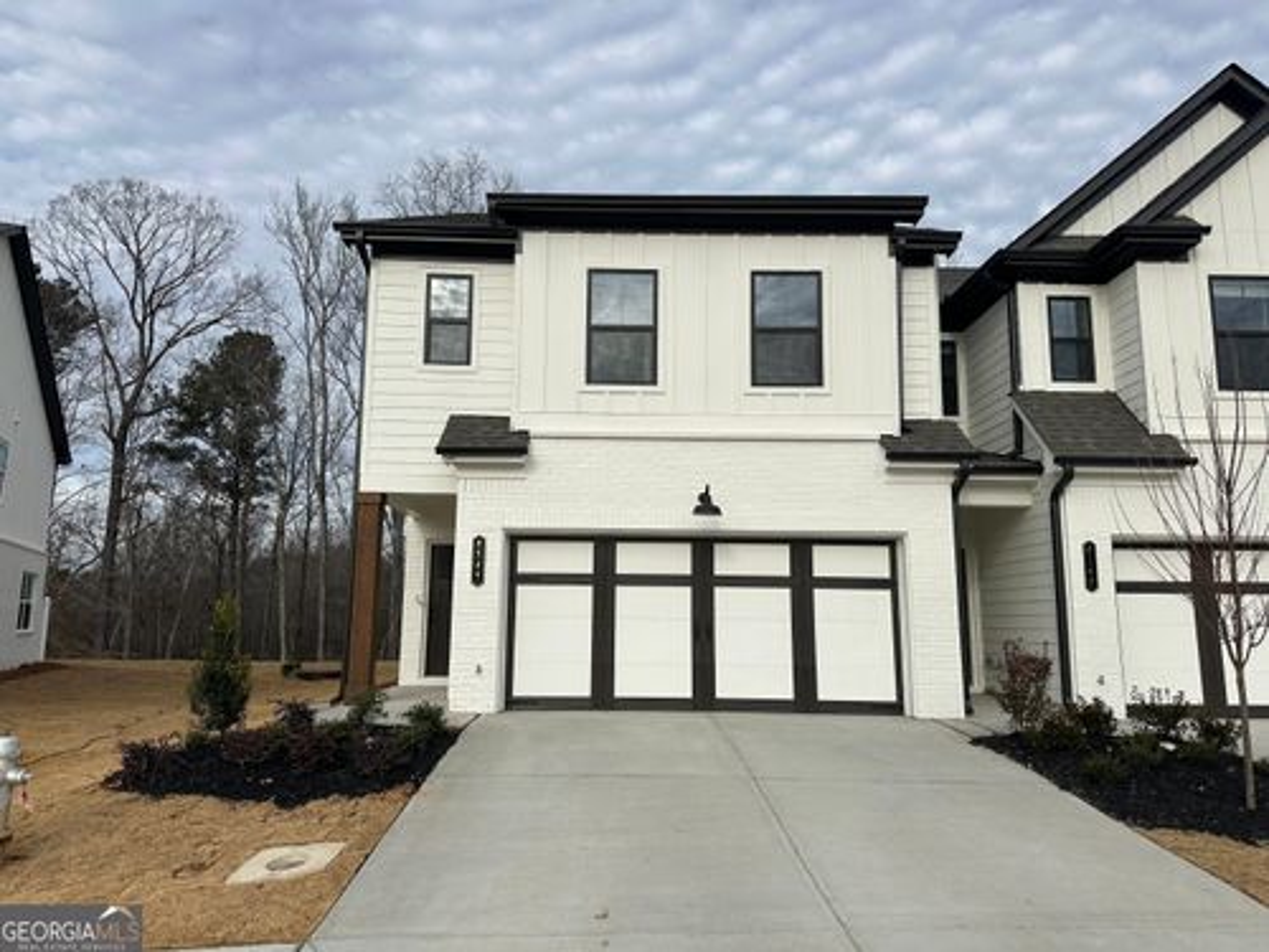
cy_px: 476
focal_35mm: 24
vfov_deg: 56.8
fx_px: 880
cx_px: 634
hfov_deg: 71.6
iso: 80
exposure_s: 1/6211
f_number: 1.78
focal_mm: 6.86
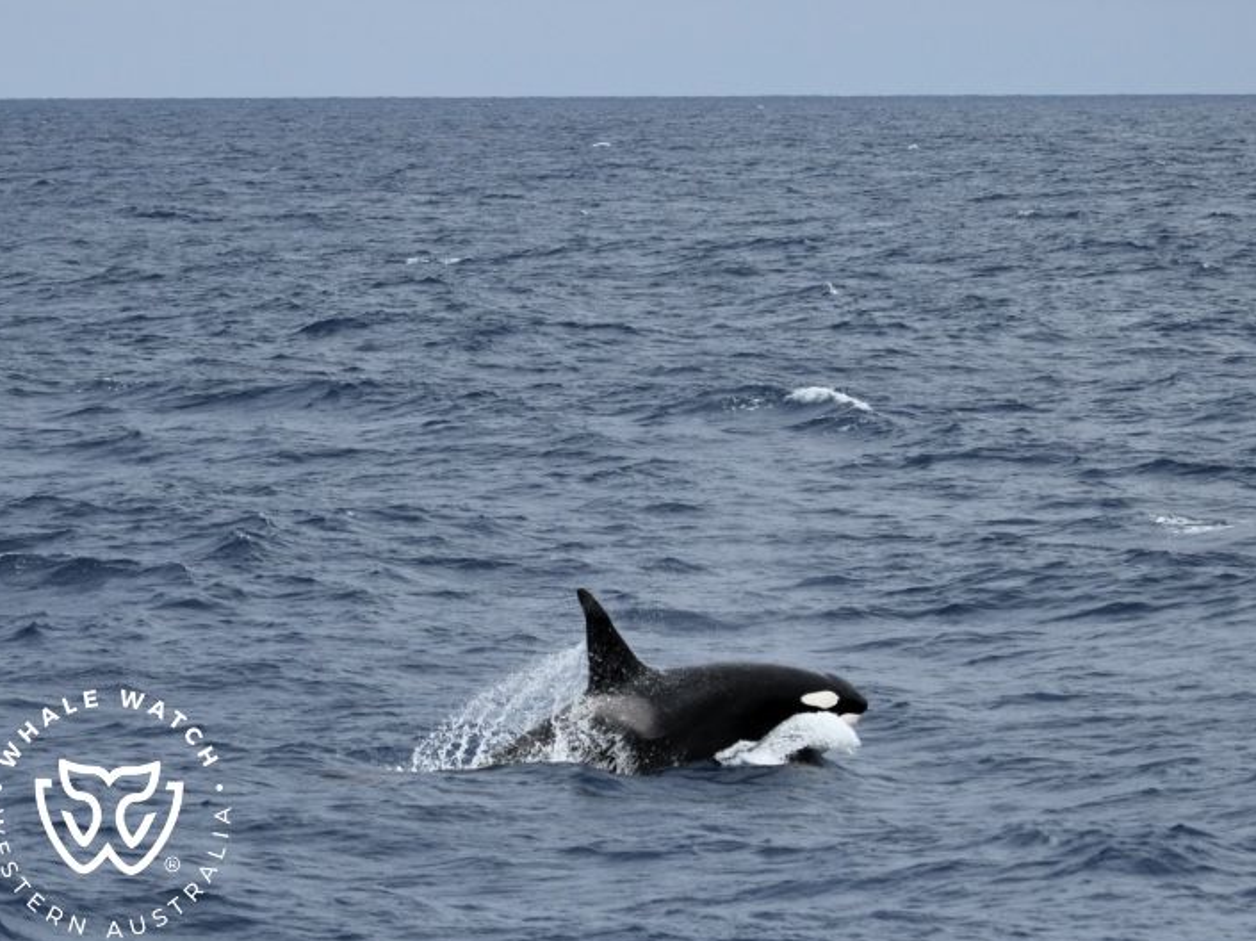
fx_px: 6927
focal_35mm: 191
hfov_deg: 10.4
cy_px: 471
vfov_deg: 7.8
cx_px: 693
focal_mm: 175
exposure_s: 1/8000
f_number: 5.3
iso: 640
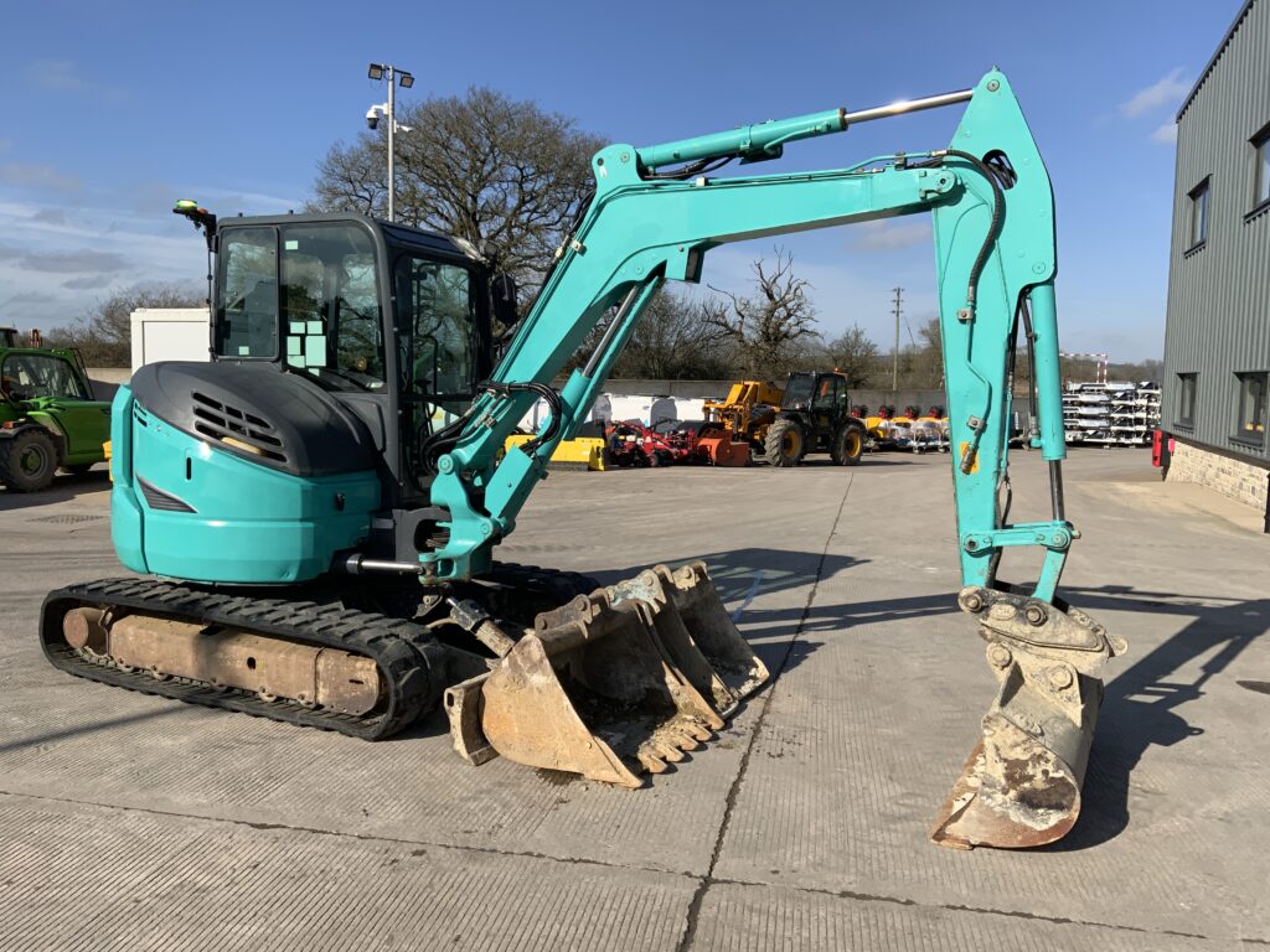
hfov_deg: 61.7
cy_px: 476
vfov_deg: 48.2
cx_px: 635
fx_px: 1064
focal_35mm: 29
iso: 20
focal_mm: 3
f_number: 1.8
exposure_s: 1/2538
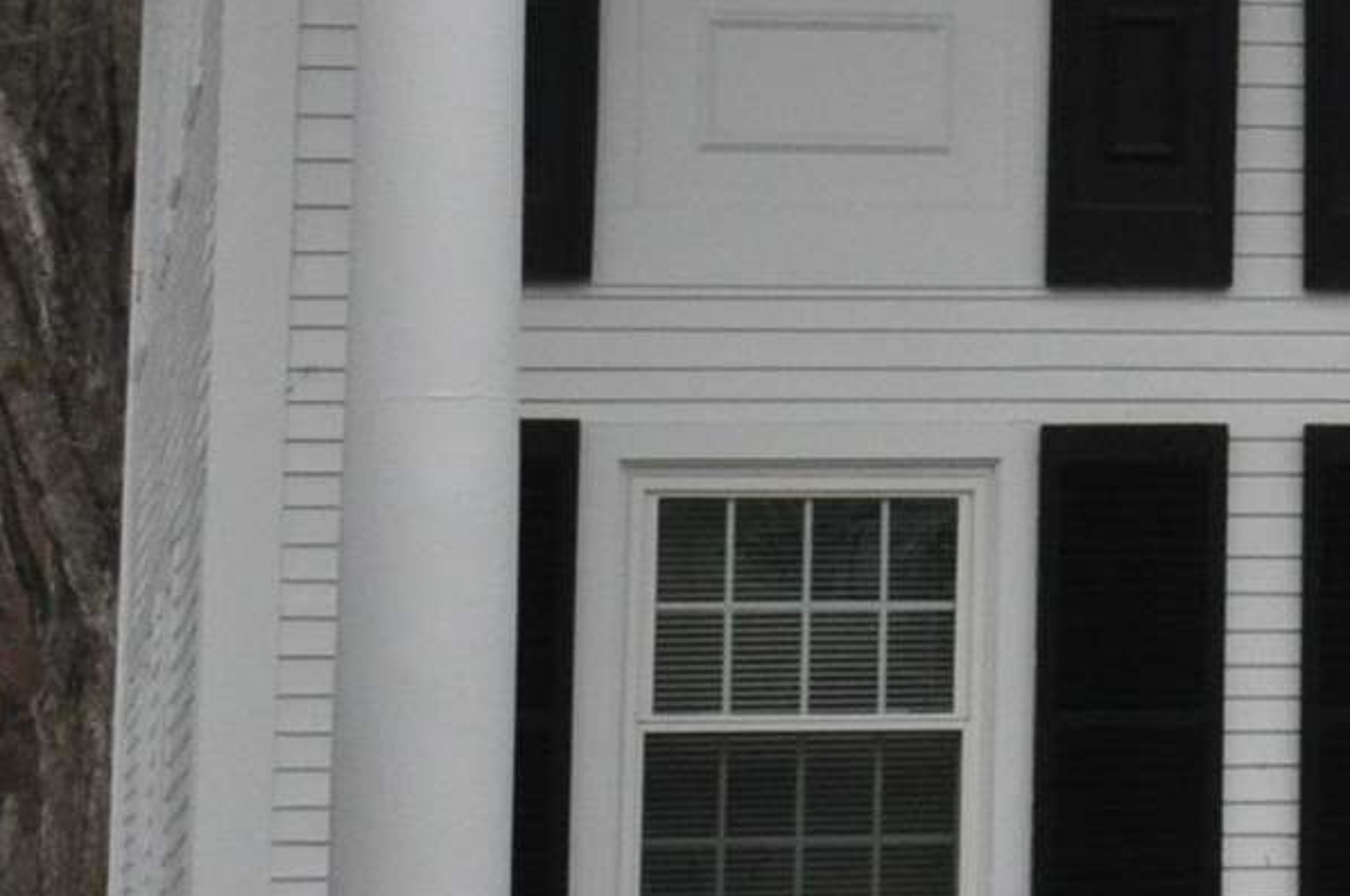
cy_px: -265
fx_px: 9247
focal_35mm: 247
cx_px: 2695
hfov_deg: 8.0
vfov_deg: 5.5
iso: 800
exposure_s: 1/500
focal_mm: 32
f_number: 11
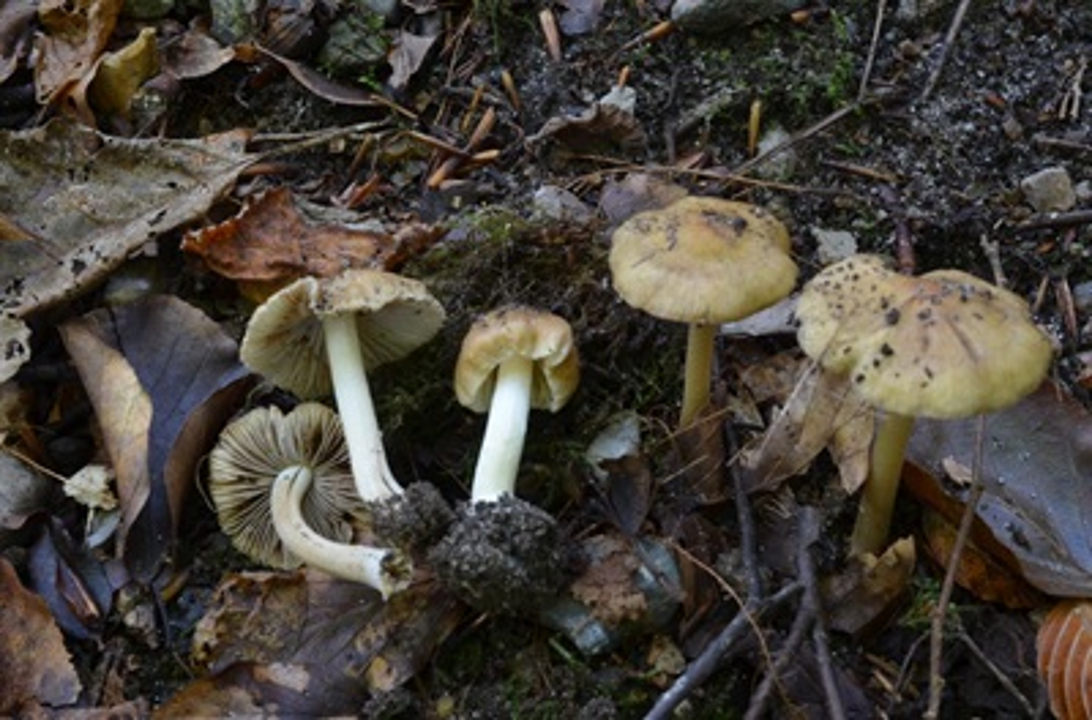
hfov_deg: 33.5
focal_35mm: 60
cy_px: 360
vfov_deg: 22.5
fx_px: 1814
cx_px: 546
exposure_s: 6
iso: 100
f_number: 16
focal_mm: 40
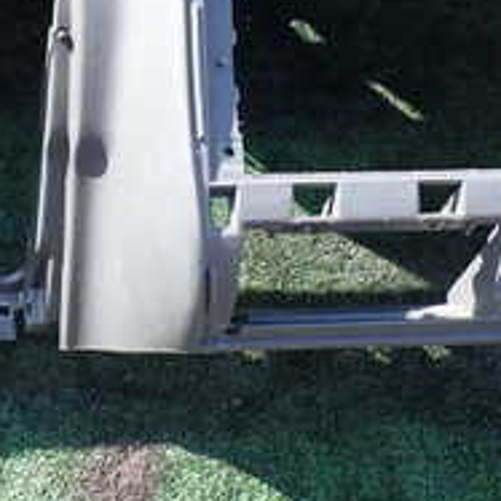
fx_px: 1163
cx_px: 5
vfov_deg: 23.2
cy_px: -16
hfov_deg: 23.4
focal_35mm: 71
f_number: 2.8
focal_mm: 4.5
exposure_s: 1/200
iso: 100
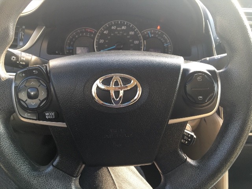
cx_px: 126
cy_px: 94
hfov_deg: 61.7
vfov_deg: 48.2
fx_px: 211
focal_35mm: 29
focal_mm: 4.15
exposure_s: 1/60
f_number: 2.2
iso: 32
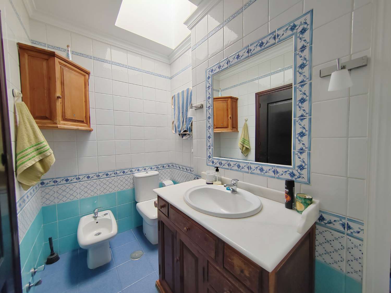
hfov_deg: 106.2
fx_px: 147
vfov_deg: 89.9
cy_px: 146
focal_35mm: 13
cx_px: 196
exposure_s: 1/50
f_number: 2.2
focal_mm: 2.16
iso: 314
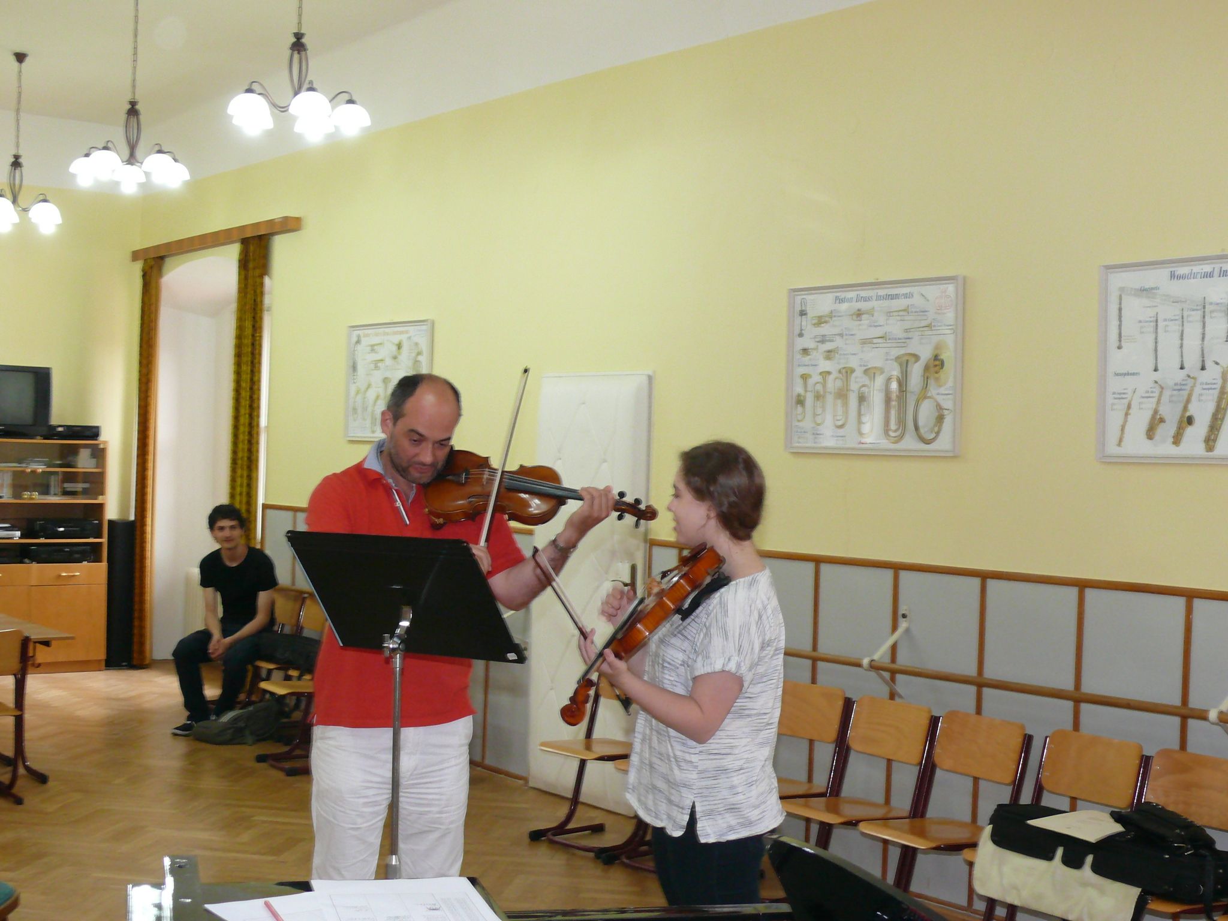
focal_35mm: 50
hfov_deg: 38.2
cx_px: 614
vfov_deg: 29.1
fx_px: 1774
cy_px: 460
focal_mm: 9
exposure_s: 1/40
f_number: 2.8
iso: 200
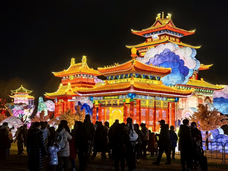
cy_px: 84
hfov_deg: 34.9
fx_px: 362
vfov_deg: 26.6
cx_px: 112
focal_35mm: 55
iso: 250
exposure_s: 1/100
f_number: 1.4
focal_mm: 6.98
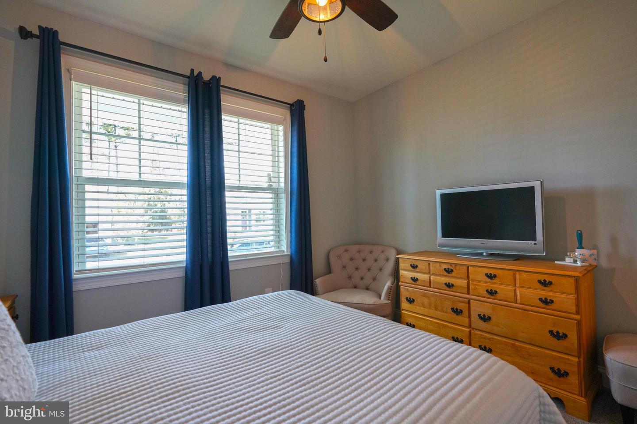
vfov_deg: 73.7
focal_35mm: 16
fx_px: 283
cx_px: 318
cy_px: 212
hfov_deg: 96.7
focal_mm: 16
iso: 1000
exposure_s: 1/160
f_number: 4
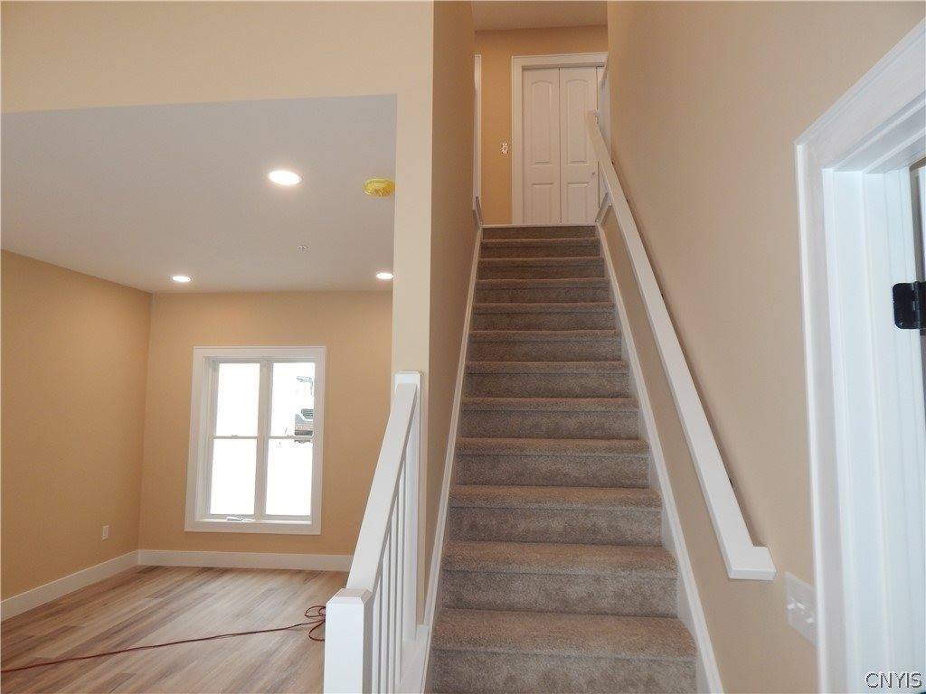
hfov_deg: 73.9
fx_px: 615
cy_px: 347
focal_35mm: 23
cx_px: 463
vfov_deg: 58.9
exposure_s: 1/50
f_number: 3
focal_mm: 4
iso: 125
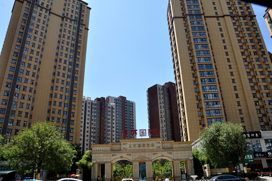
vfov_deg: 47.8
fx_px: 204
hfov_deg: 67.4
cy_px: 90
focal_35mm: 27
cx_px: 136
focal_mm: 18
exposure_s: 1/125
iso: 200
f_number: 11
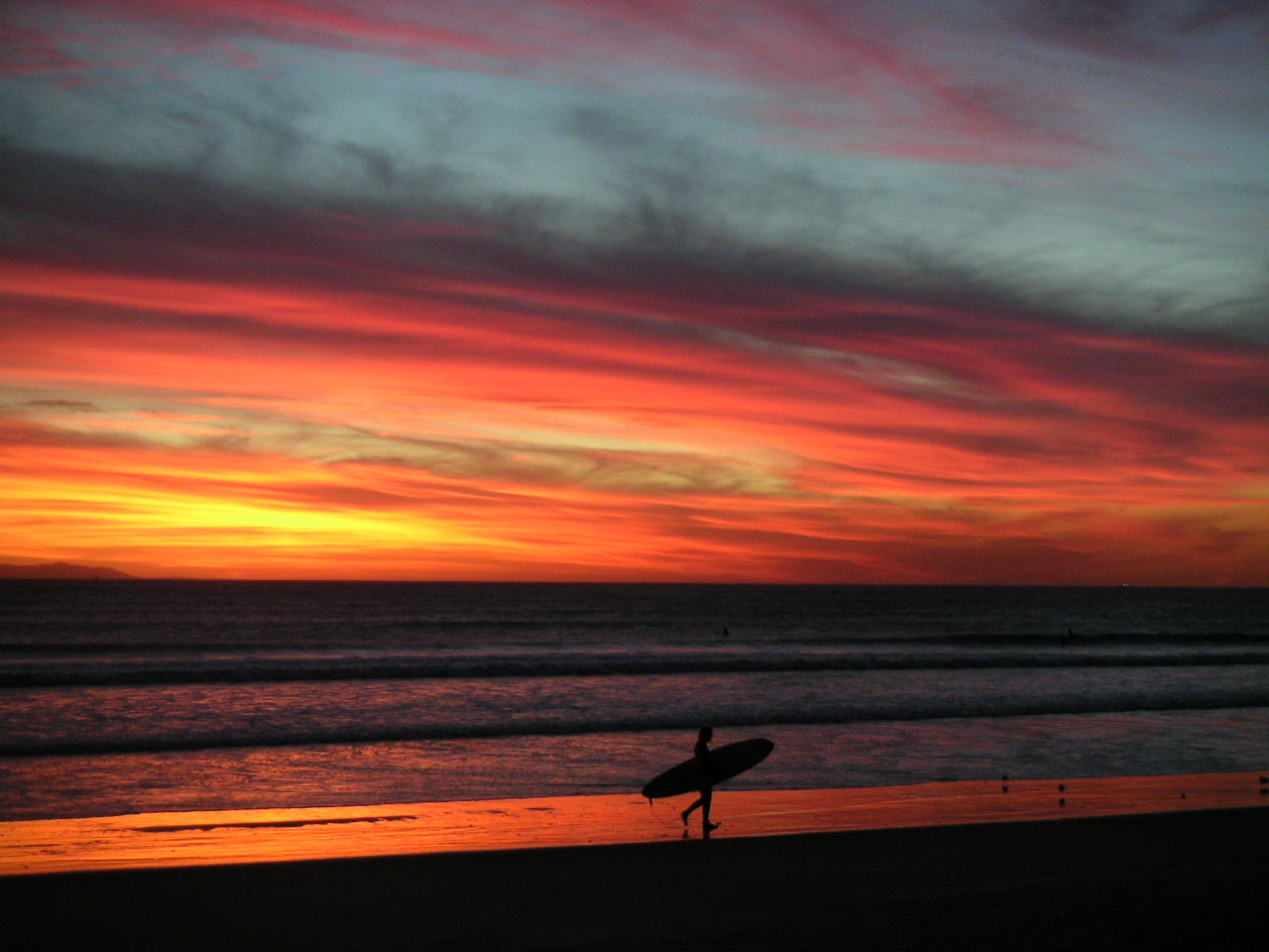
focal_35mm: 62
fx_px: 2273
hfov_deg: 31.2
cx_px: 634
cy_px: 476
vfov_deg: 23.7
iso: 100
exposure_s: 1/45
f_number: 3.1
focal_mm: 9.7
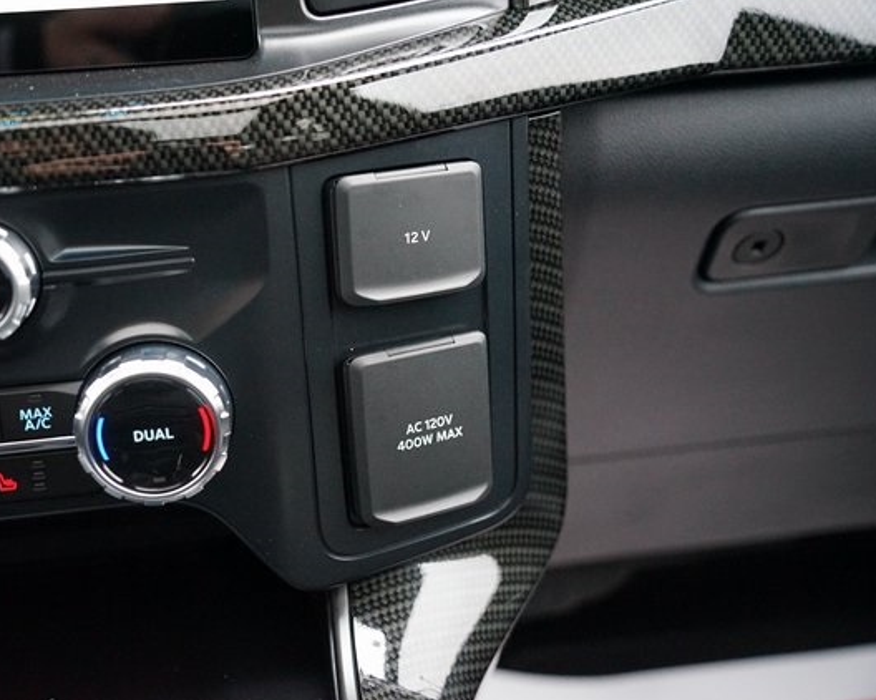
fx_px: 1063
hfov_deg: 44.6
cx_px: 357
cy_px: 349
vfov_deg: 36.5
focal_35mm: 41
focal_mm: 36
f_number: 4
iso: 6400
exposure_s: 1/60
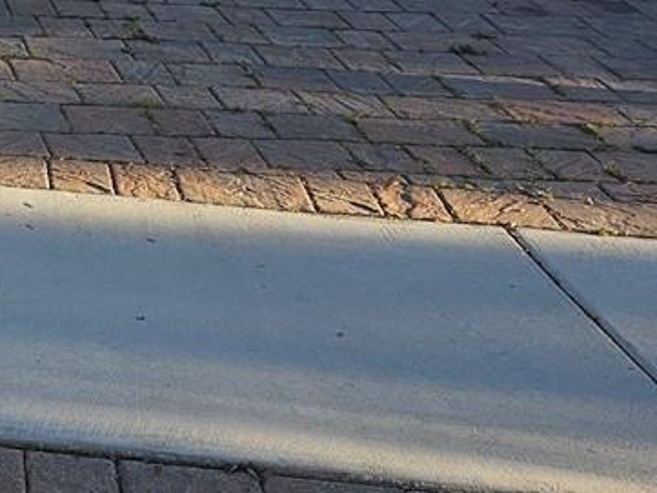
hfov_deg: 16.7
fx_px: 1937
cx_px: -450
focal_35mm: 102
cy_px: -538
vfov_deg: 12.5
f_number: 1.7
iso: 10
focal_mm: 6.3
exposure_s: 1/138
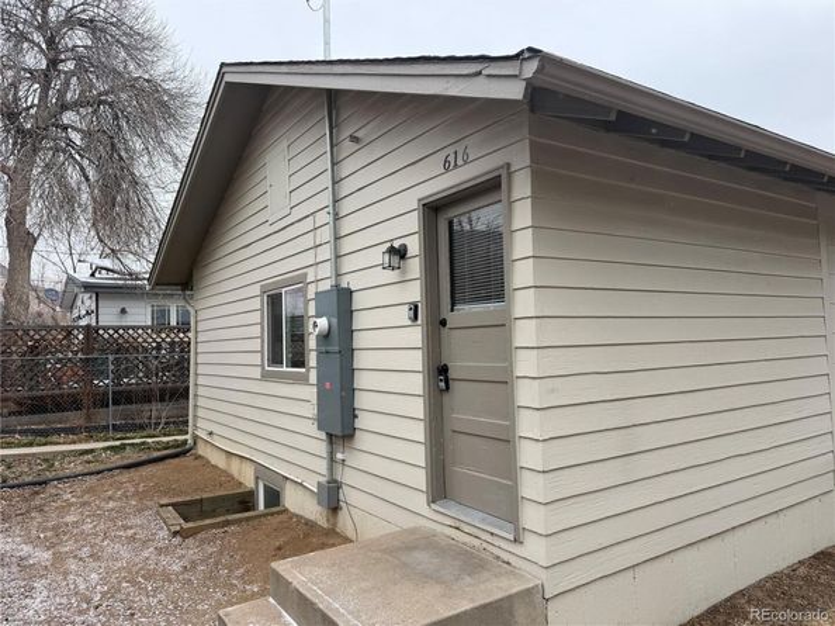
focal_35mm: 24
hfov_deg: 71.6
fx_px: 579
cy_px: 313
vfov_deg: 56.8
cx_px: 418
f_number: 1.78
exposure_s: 1/1211
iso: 80
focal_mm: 6.76
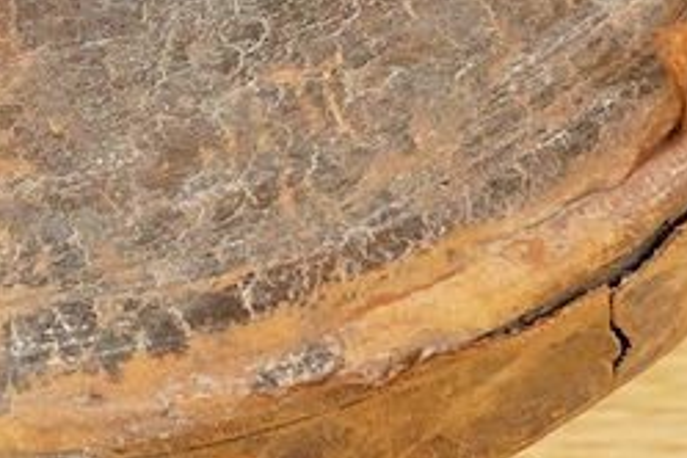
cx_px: -90
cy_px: -182
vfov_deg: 6.7
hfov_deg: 10.0
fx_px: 3874
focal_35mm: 203
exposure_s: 1/100
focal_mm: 30
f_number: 8
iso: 2500
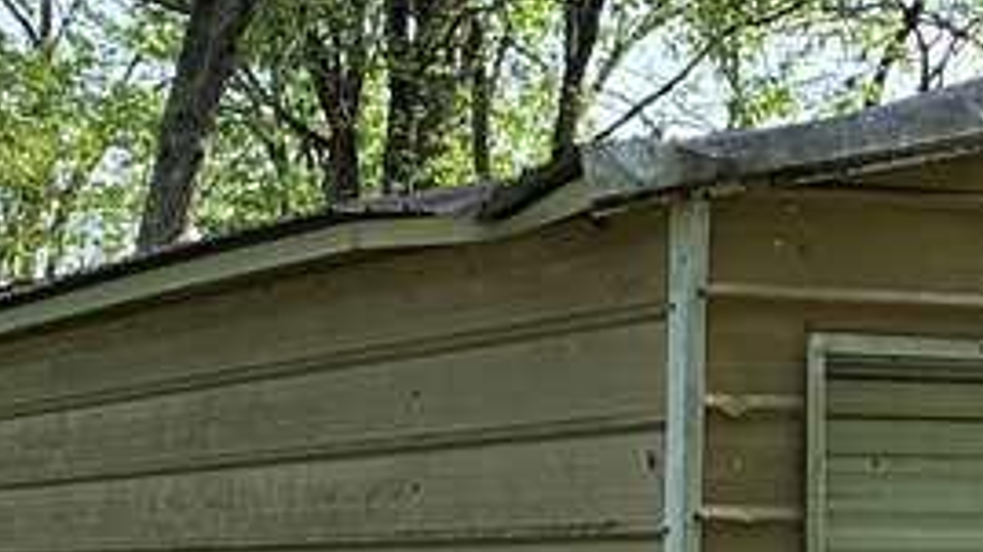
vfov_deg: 8.9
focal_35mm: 135
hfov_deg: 15.5
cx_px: 1038
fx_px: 3517
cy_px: 537
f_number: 1.64
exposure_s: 1/465
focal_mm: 4.2
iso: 32
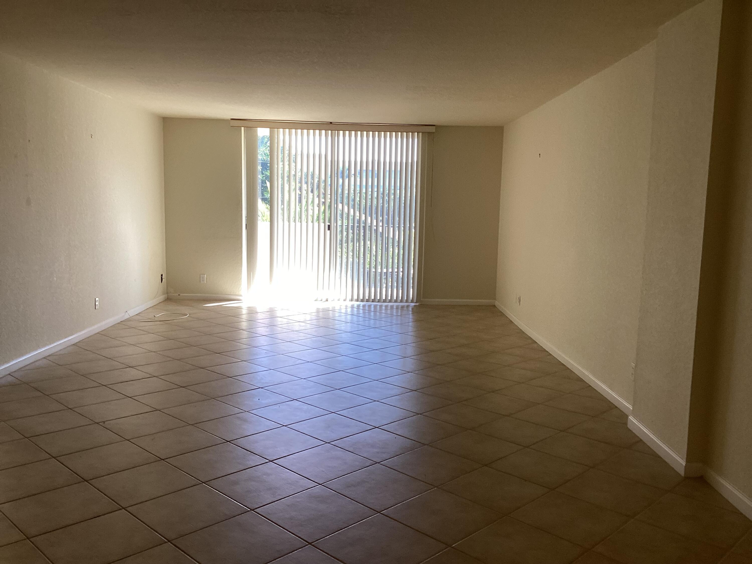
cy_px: 282
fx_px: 673
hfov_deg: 58.4
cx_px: 376
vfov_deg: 45.4
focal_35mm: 31
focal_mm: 3.3
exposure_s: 1/120
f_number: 2.4
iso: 80
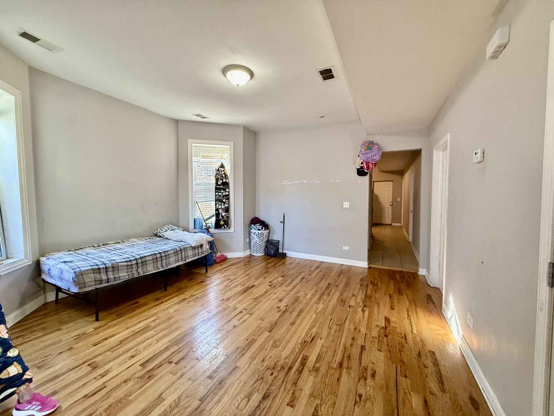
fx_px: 224
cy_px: 208
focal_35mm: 14
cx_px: 277
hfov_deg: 102.1
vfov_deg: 85.7
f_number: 2.2
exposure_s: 1/120
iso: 400
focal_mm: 2.22
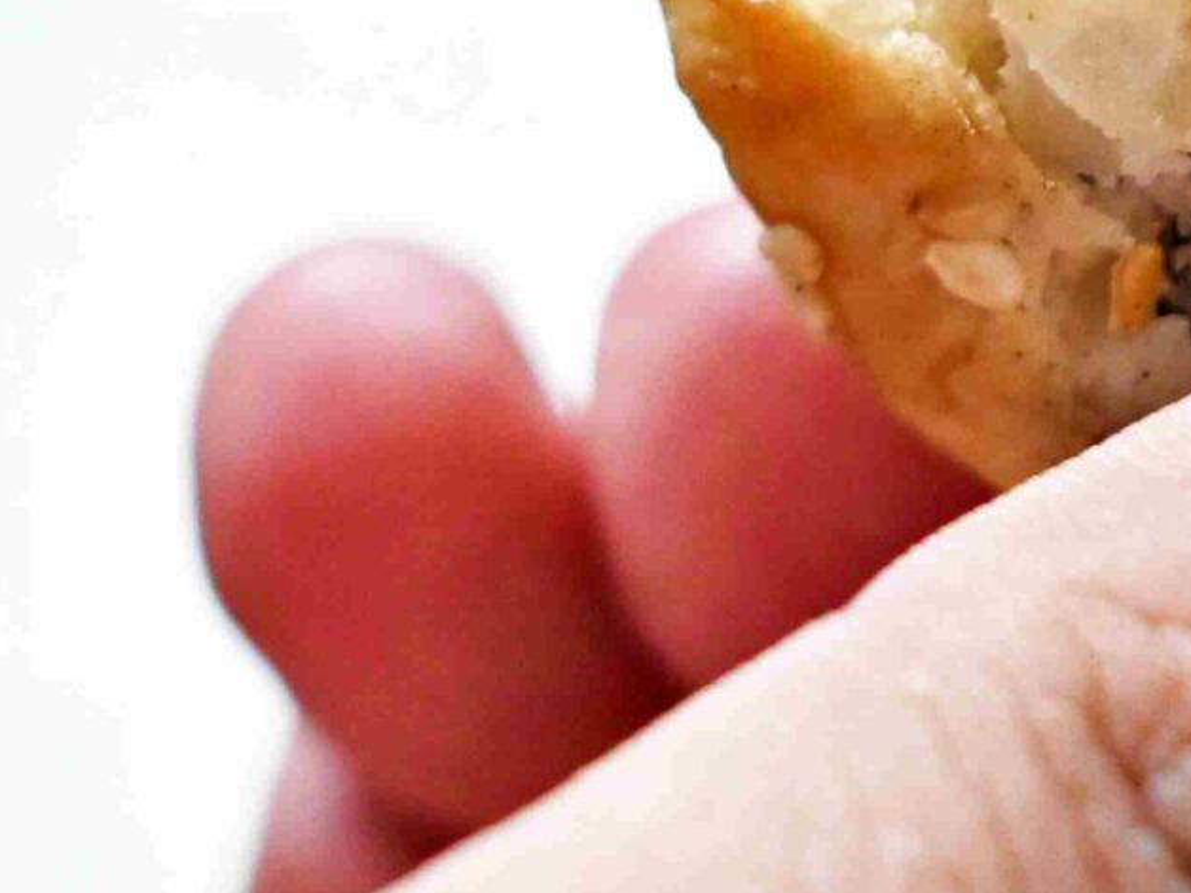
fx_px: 10115
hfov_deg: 6.6
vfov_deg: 5.0
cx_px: 1906
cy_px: -581
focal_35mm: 294
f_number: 3.2
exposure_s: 1/160
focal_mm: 50
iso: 1000
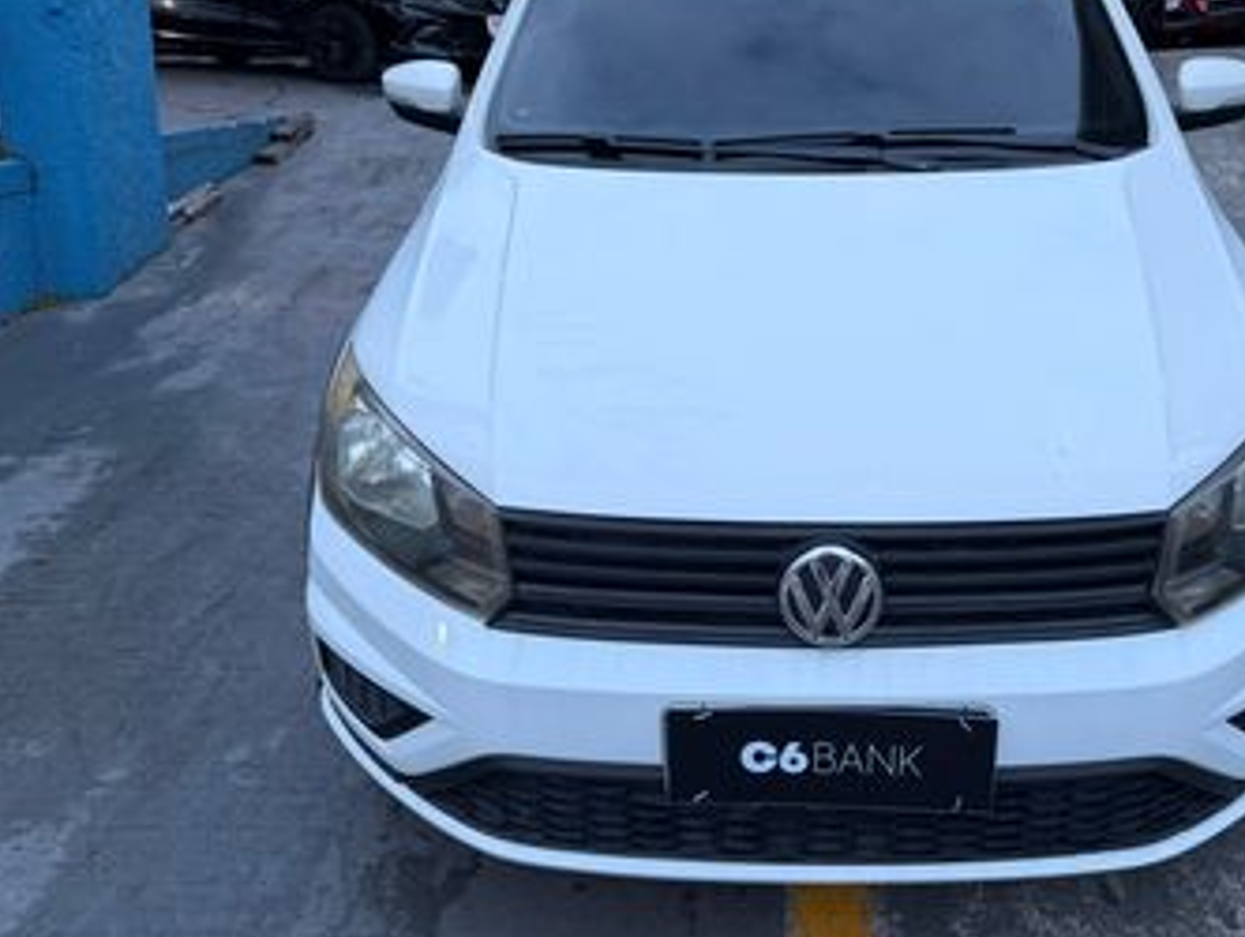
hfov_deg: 53.4
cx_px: 758
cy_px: 315
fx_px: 1225
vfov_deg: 41.4
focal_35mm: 34
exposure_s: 1/120
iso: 160
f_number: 1.78
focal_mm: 6.76
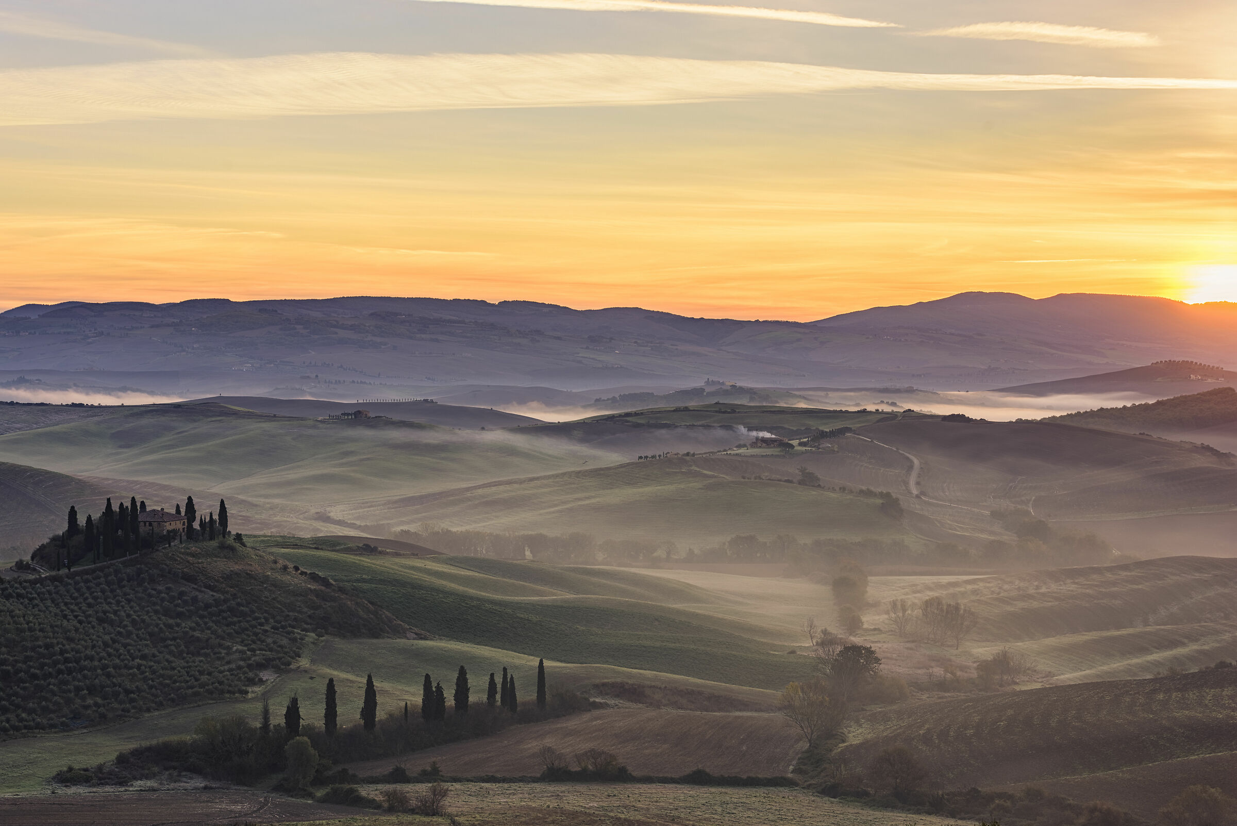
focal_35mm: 70
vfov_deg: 19.5
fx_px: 2406
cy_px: 413
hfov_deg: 28.8
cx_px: 618
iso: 100
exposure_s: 1/250
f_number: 8
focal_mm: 70
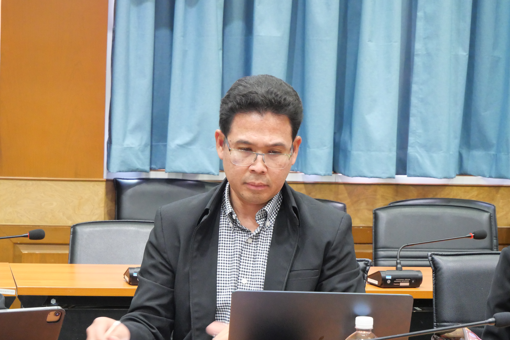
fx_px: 1403
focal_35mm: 99
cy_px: 189
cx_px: 235
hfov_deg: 20.6
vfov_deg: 13.8
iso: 3200
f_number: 5.5
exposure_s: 1/25
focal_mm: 42
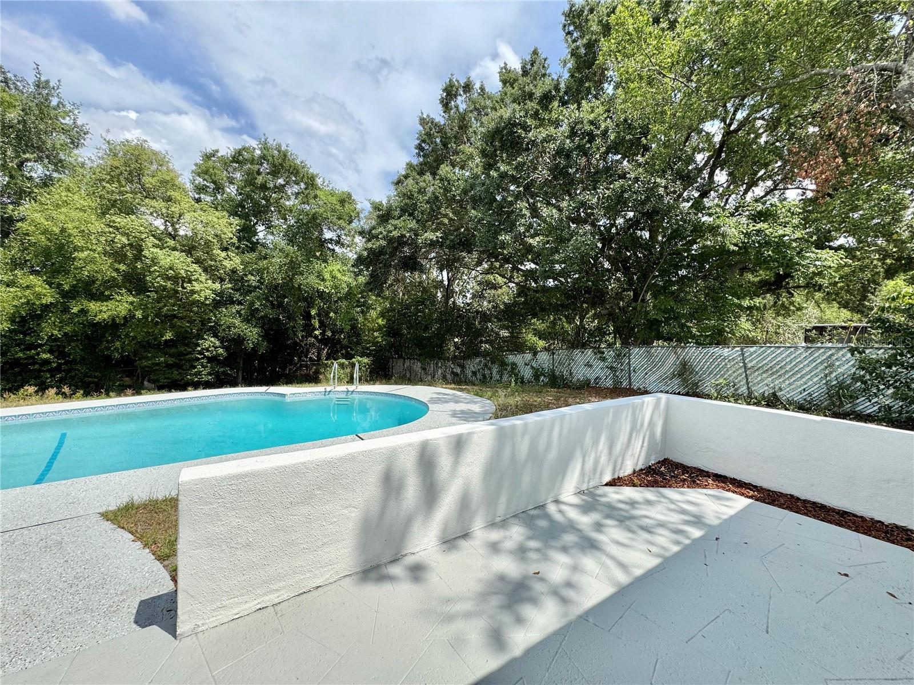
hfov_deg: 102.1
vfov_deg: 85.7
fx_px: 370
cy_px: 342
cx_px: 457
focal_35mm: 14
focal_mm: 2.22
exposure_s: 1/1748
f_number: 2.2
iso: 50
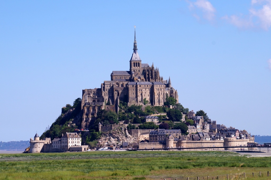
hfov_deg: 12.5
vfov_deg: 8.3
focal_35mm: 165
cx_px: 136
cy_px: 90
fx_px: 1241
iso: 100
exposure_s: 1/250
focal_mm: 110
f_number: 10
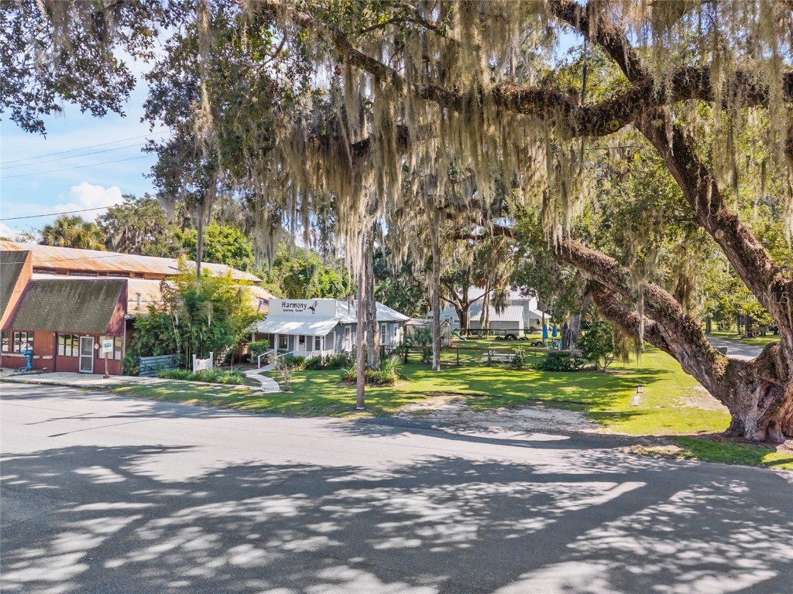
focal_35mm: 24
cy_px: 297
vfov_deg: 56.8
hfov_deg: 71.6
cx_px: 396
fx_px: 550
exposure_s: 1/2000
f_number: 1.8
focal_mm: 8.67
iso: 380
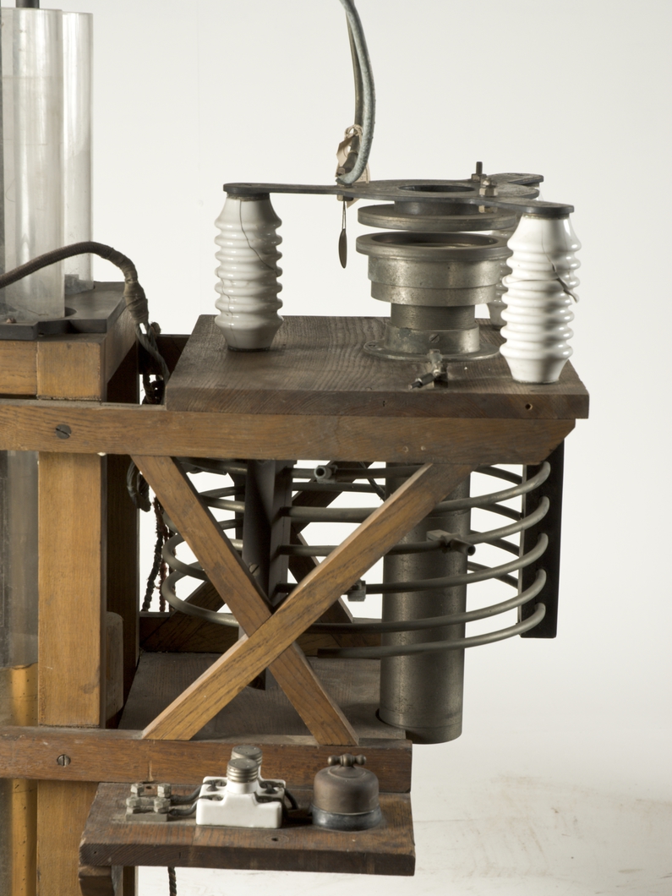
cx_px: 334
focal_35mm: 85
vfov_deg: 23.0
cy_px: 479
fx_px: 2200
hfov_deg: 17.4
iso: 100
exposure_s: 1/100
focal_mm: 52
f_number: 10
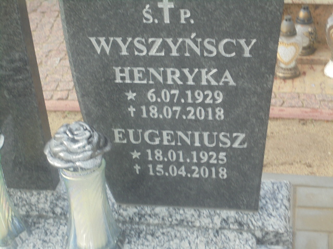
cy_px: 124
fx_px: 702
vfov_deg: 20.2
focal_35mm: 73
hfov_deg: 26.7
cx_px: 166
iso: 100
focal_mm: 13.1
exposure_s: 1/80
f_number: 6.1
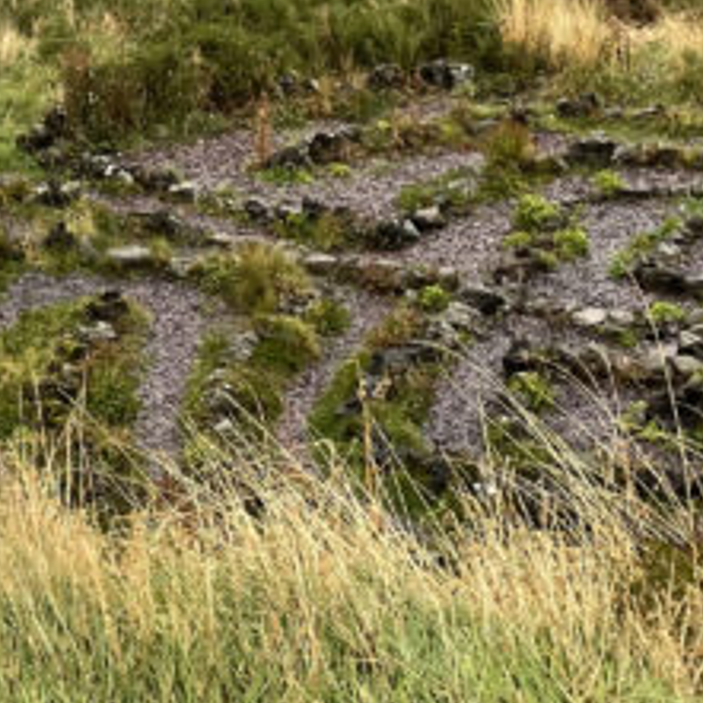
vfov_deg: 16.7
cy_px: -137
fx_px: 2298
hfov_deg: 16.7
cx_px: -134
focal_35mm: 100
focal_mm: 4.2
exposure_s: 1/192
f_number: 1.6
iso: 32
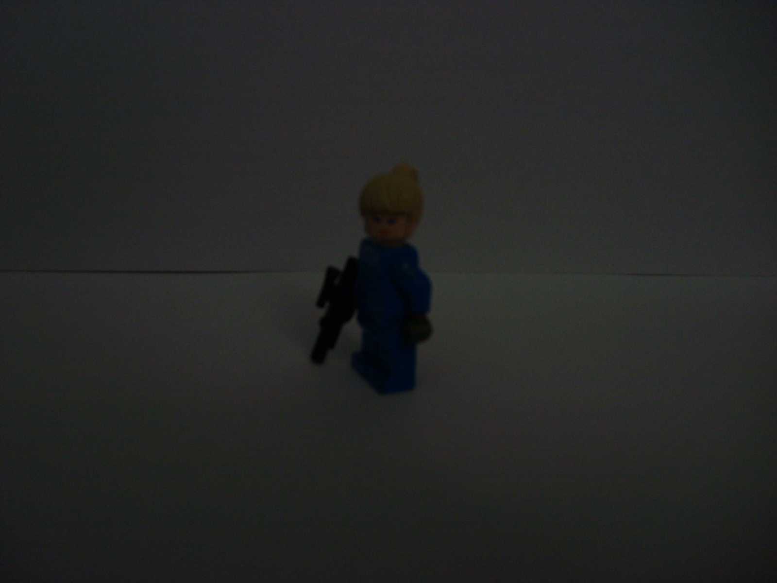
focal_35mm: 35
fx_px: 786
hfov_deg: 52.6
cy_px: 292
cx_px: 388
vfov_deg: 40.7
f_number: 2.8
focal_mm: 5.8
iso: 100
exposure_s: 1/30
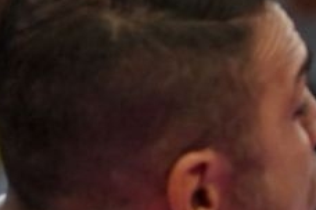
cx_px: 614
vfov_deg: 1.3
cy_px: 392
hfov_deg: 2.0
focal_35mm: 1027
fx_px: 9014
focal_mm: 87
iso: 1000
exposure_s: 1/1000
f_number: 2.8
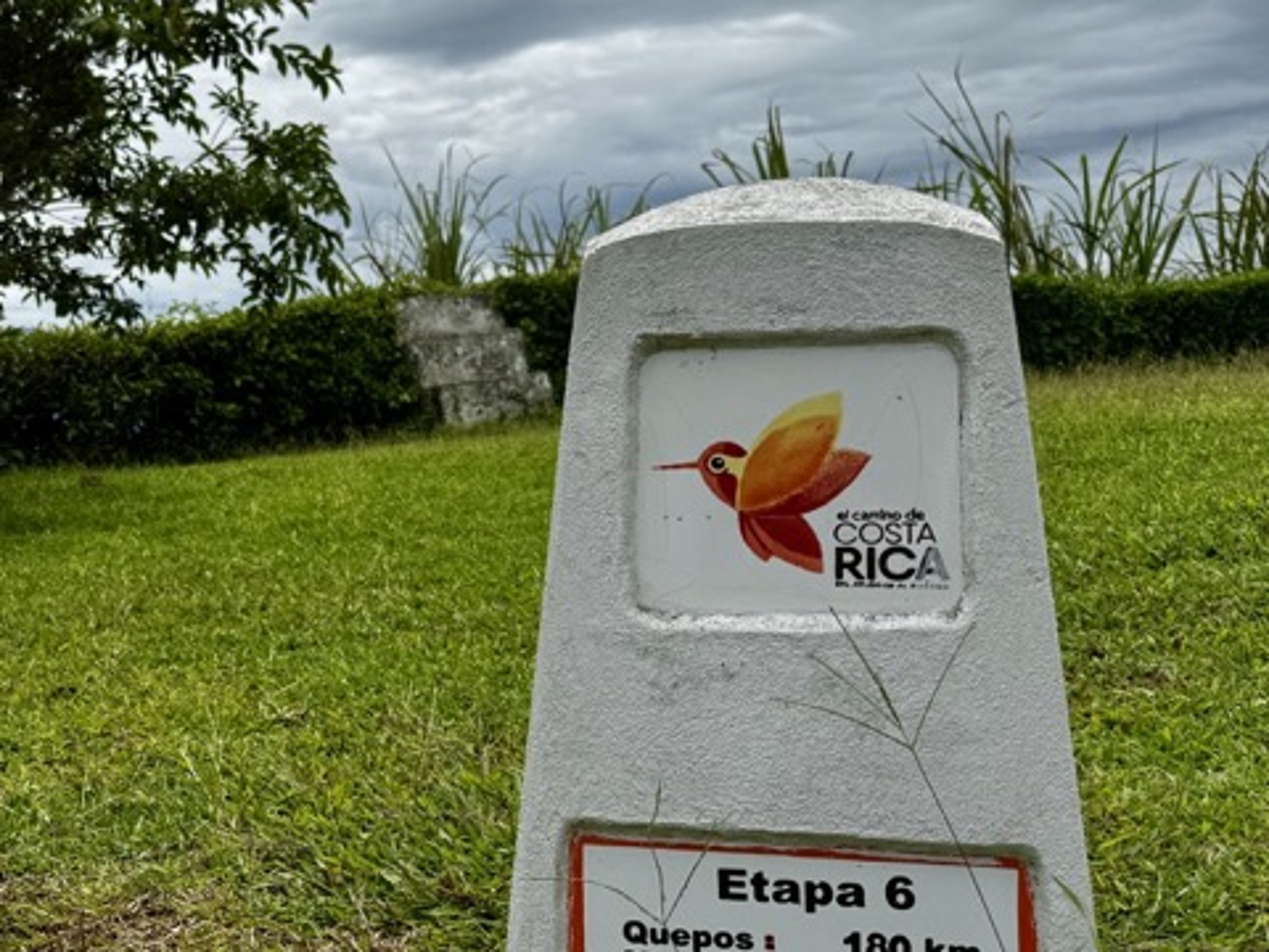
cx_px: -40
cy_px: 463
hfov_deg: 34.3
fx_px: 1833
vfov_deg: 29.1
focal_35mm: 50
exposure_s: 1/6410
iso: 80
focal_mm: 6.76
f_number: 1.78
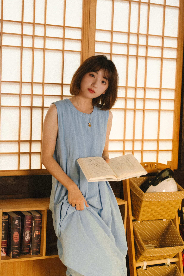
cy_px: 138
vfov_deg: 29.7
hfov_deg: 20.0
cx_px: 92
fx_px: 521
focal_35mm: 68
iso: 400
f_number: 2.5
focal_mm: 68
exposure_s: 1/400
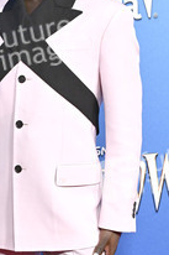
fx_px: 656
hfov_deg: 14.6
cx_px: 48
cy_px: 111
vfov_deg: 21.9
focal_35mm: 93
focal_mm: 48
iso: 3200
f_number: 4.5
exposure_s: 1/250
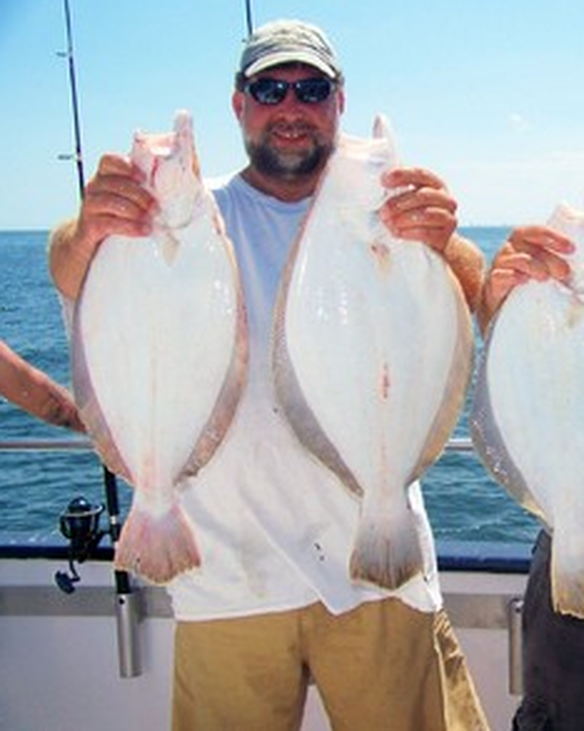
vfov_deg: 38.8
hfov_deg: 30.5
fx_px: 1038
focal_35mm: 48
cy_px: 362
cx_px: 487
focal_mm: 5.85
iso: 64
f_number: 4
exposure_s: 1/640
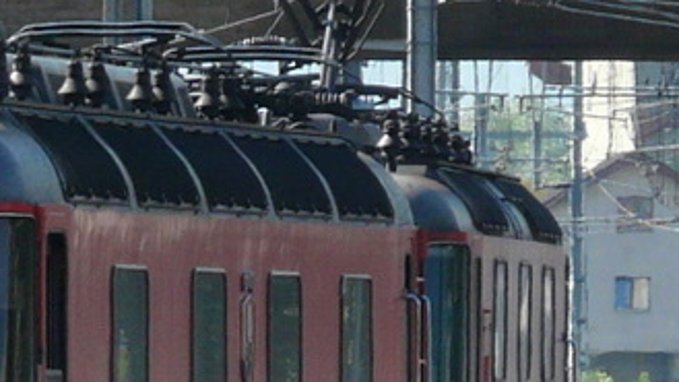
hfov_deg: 2.8
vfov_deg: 1.6
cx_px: -118
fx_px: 14006
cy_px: 365
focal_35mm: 778
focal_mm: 38.6
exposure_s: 1/250
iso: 100
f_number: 5.6
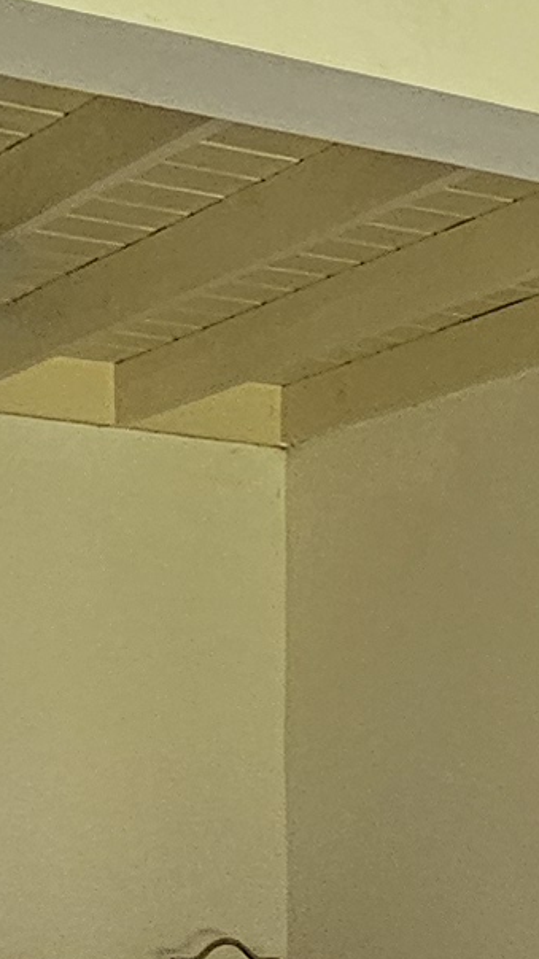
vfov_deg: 20.0
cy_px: 1380
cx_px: 440
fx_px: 2389
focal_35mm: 94
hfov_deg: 12.8
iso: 64
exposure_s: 1/60
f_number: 2.2
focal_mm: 2.2
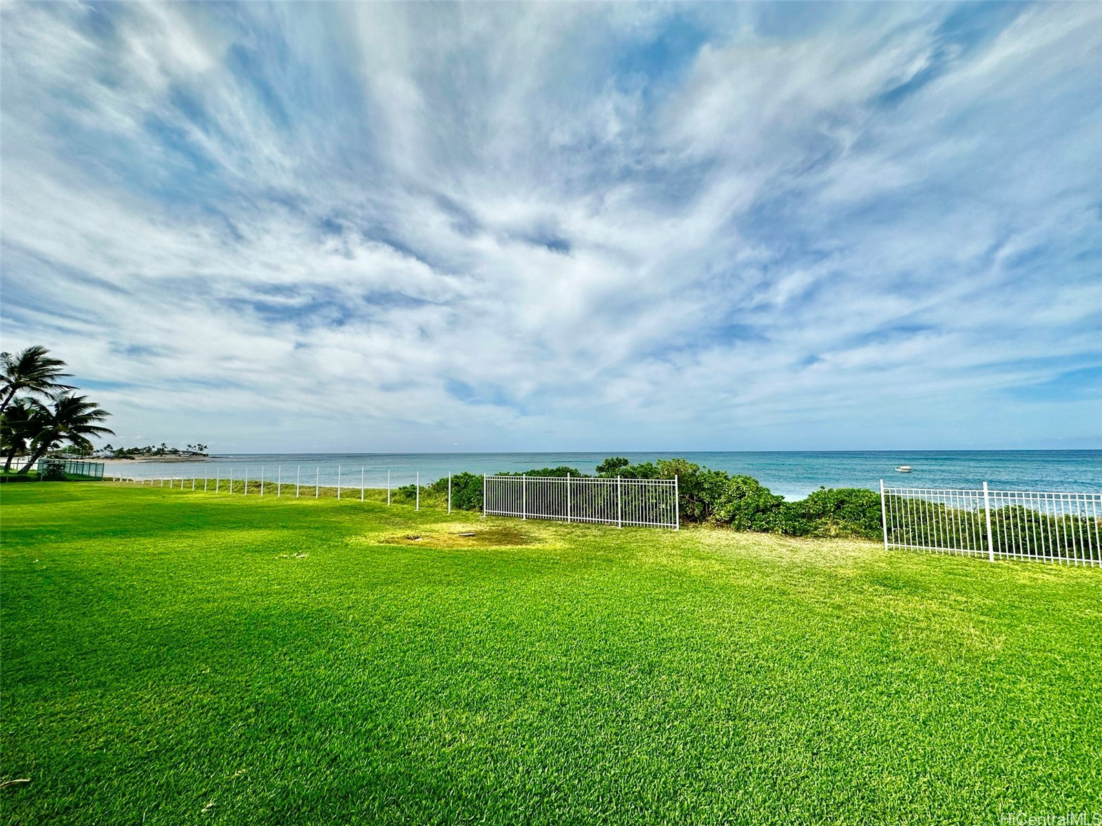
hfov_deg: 102.1
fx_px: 446
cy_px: 413
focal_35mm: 14
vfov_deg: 85.7
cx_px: 551
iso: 50
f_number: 2.2
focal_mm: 2.22
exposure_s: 1/3205
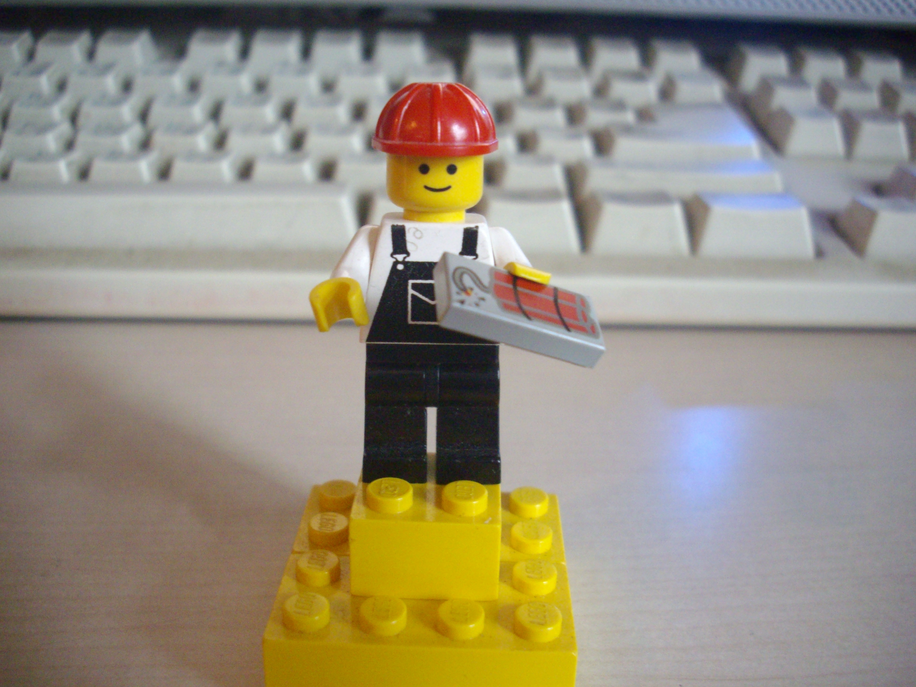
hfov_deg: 50.1
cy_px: 344
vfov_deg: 38.7
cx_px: 458
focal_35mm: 37
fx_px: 979
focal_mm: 6.2
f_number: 2.8
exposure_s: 1/5
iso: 400
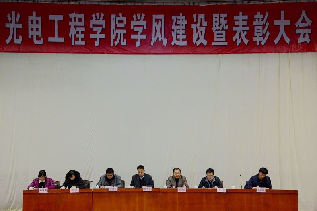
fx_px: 669
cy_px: 106
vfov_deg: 17.9
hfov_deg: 26.7
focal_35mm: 76
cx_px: 158
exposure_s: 1/40
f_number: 5.6
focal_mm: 50
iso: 800
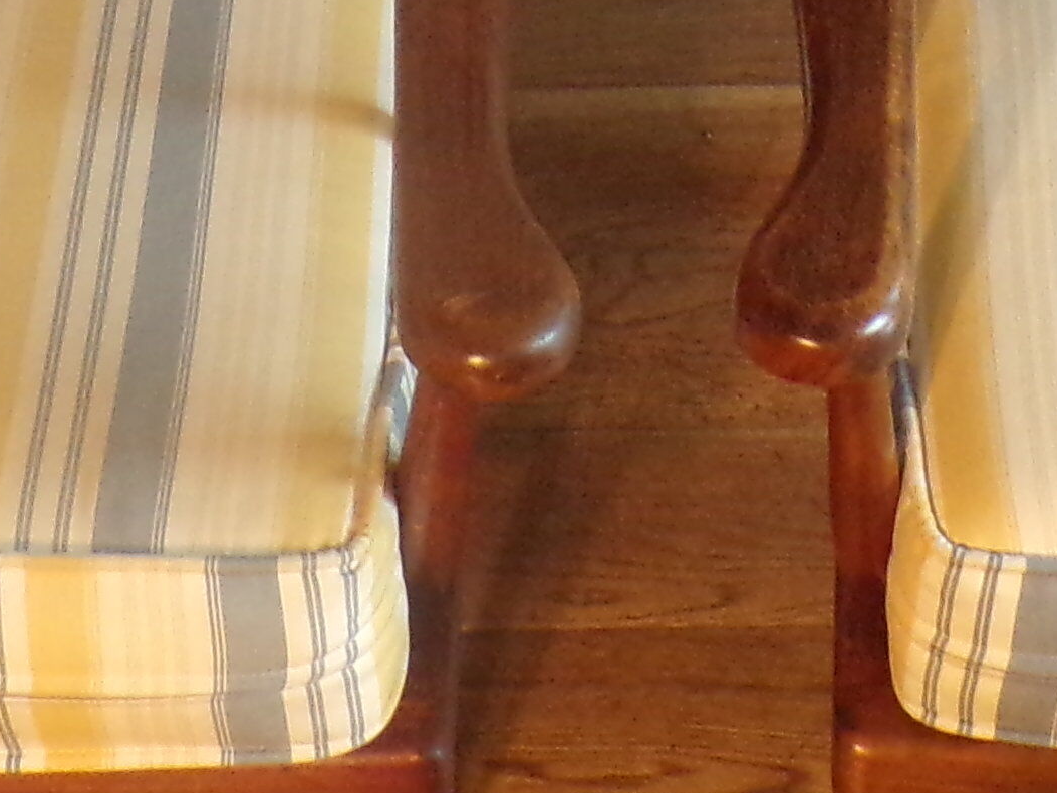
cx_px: 659
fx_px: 3207
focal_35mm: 105
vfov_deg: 13.6
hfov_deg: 18.7
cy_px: -228
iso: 329
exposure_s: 1/17
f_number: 3
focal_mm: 4.3
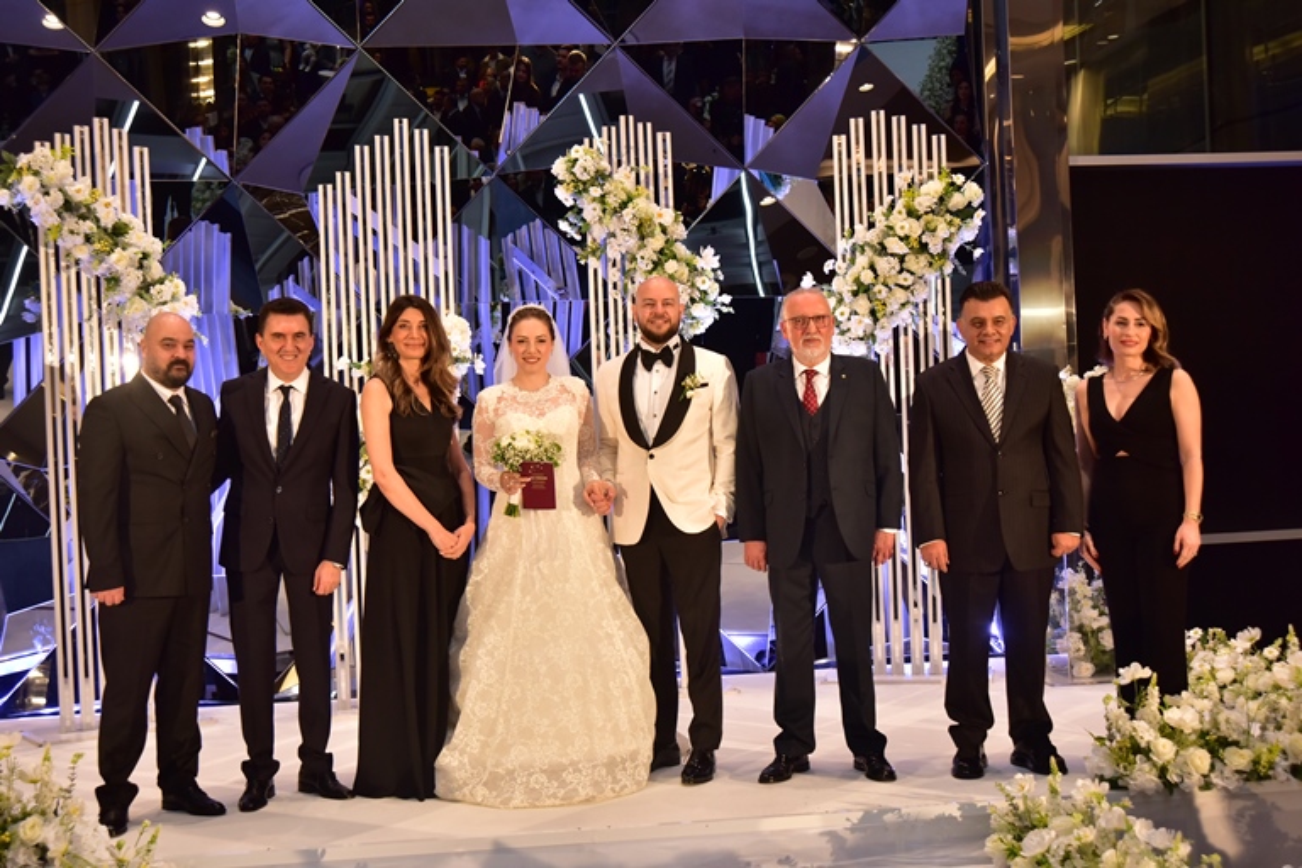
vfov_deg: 29.9
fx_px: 1627
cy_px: 434
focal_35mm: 45
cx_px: 651
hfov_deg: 43.6
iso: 1250
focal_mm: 45
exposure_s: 1/80
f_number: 4
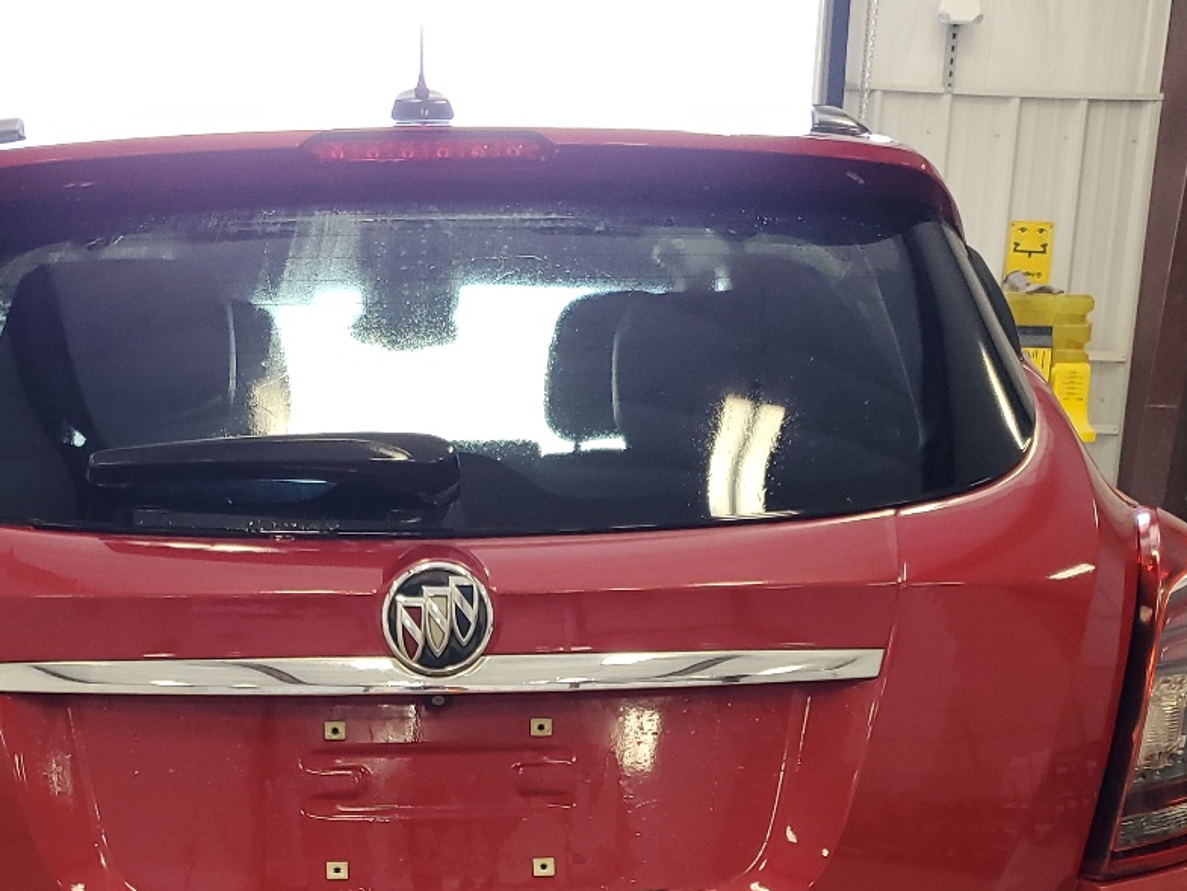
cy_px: 835
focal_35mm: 53
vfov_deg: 26.4
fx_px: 1818
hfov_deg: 35.9
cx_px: 435
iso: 90
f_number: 1.5
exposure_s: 1/120
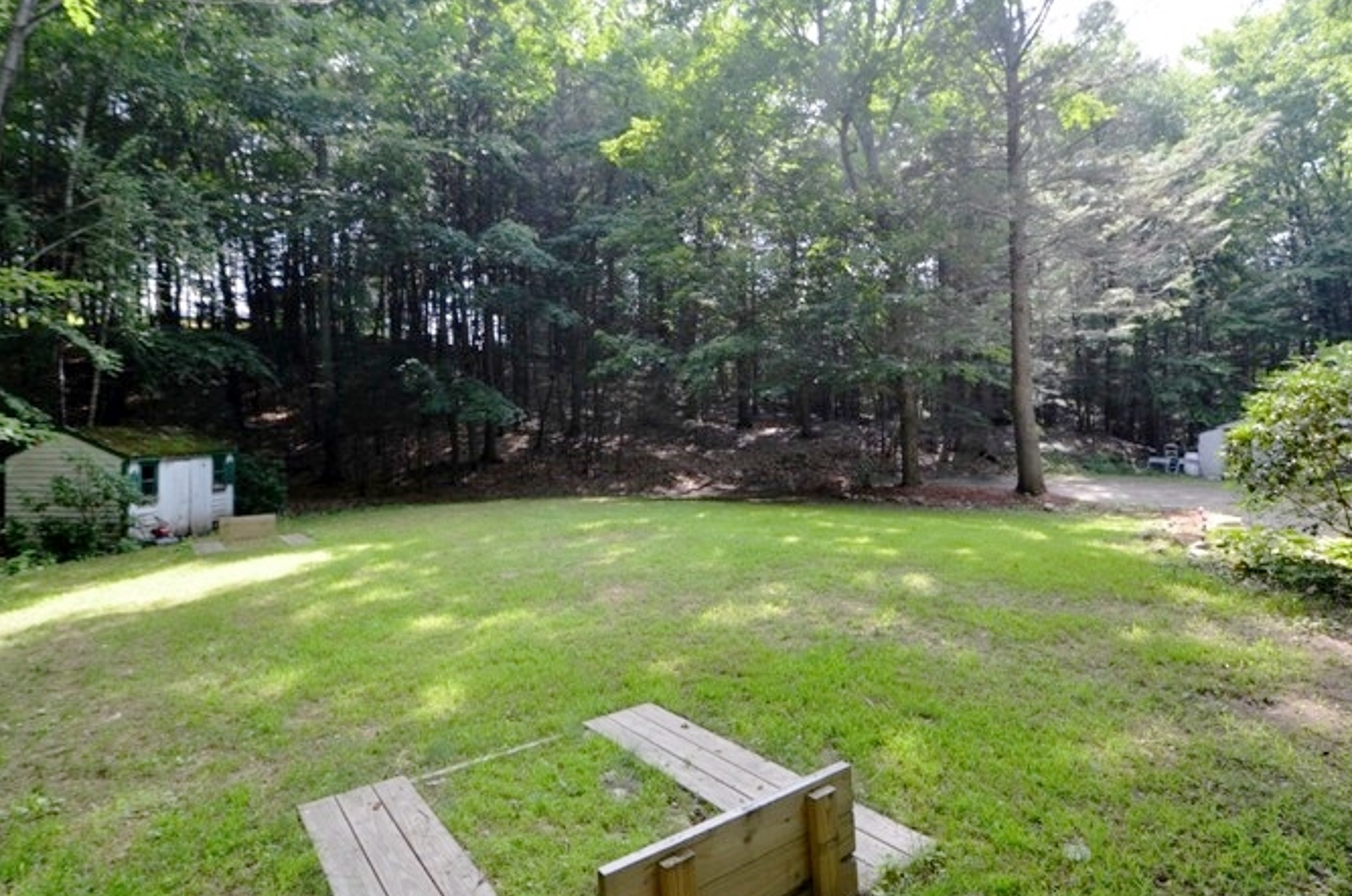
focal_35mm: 18
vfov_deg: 67.1
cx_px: 663
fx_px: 675
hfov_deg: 90.1
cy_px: 424
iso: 180
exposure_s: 1/60
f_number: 5.6
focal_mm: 10
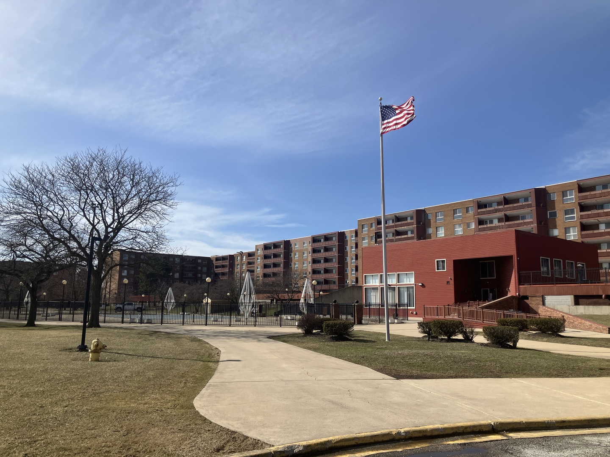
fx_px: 493
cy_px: 228
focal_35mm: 28
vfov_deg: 49.7
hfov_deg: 63.4
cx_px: 305
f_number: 1.8
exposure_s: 1/2857
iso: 32
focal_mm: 3.99
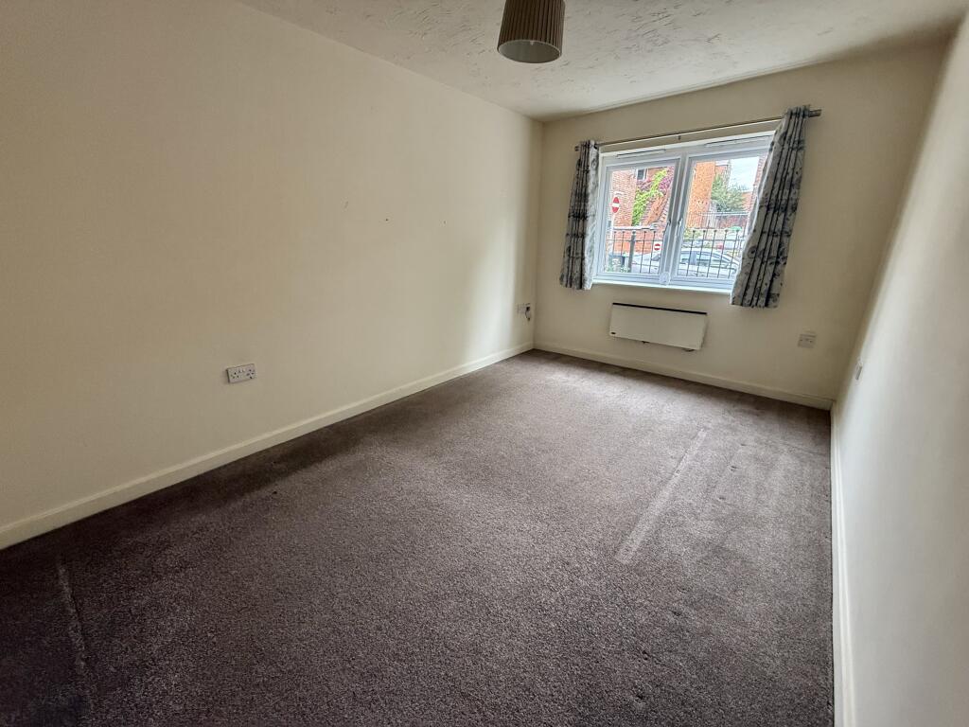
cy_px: 364
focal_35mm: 14
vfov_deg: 85.7
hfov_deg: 102.1
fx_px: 392
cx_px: 484
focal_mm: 2.22
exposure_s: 1/99
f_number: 2.2
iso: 320
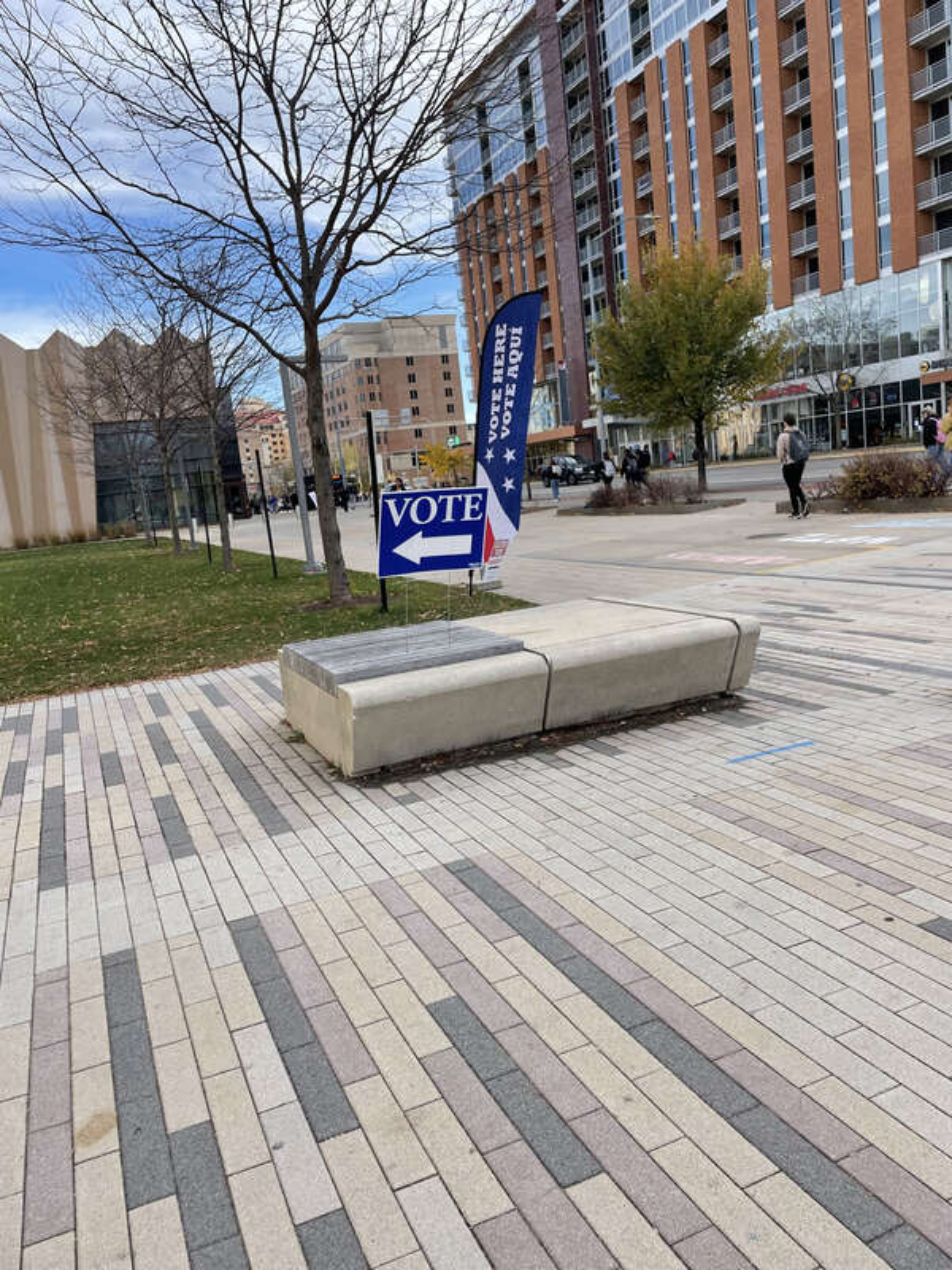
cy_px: 635
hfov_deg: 53.1
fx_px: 953
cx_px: 476
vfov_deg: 67.3
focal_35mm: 26
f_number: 1.6
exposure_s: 1/1715
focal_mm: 4.2
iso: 32
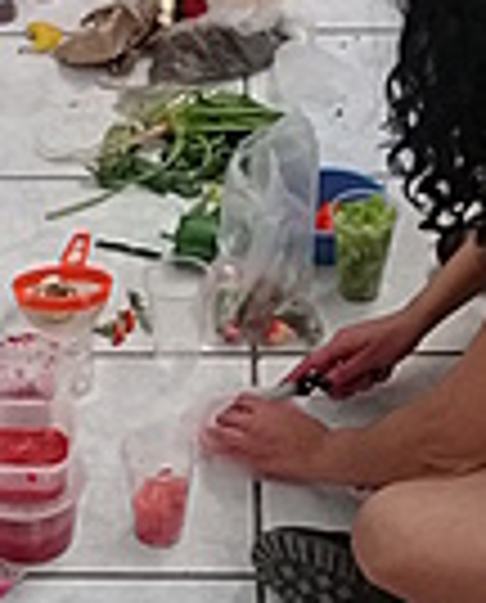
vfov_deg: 17.2
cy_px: 634
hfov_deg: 14.2
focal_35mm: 108
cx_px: 90
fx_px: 1933
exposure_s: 1/40
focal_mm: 3.3
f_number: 2.2
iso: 160
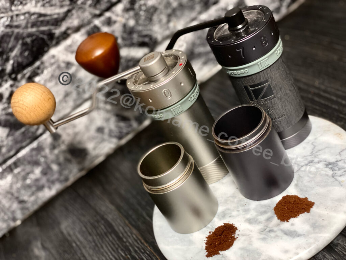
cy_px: 130
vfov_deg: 28.0
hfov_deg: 36.8
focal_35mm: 52
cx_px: 173
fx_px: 520
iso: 320
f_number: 2
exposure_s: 1/40
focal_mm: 6
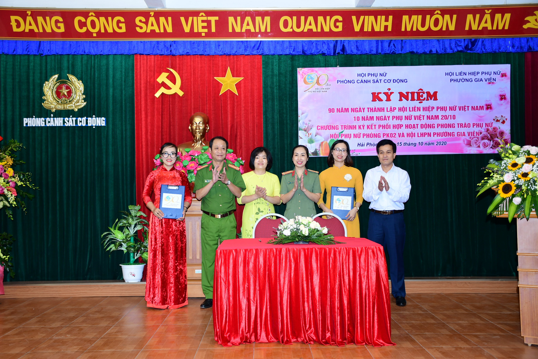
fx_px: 583
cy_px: 180
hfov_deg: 49.6
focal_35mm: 39
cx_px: 269
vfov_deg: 34.2
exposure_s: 1/200
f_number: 3.8
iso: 640
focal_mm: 26
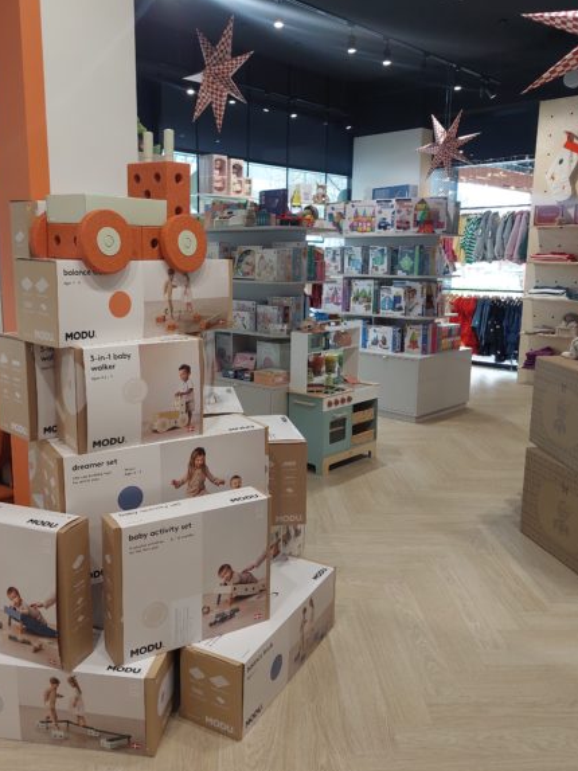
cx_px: 249
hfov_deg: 48.1
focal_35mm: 29
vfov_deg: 61.7
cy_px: 375
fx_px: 646
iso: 320
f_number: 1.8
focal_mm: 5.23
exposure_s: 1/50
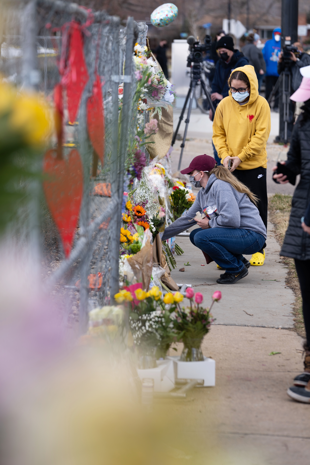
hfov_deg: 9.7
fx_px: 1834
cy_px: 232
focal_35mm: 142
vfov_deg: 14.4
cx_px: 155
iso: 100
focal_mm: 142
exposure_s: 1/160
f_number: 4
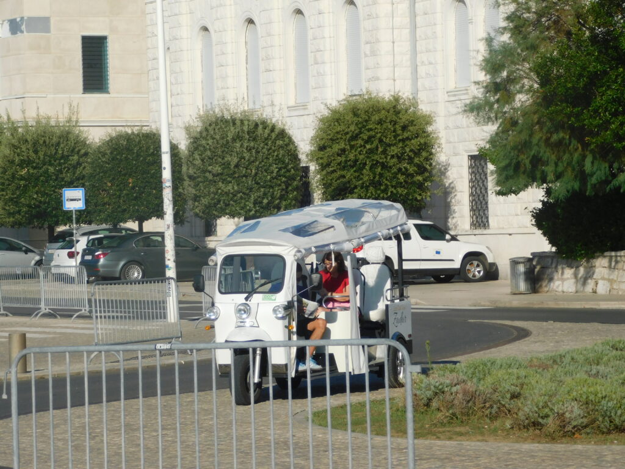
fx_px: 3069
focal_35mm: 170
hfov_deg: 11.6
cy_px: 234
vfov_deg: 8.7
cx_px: 312
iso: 125
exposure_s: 1/1000
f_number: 5.3
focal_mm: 30.1
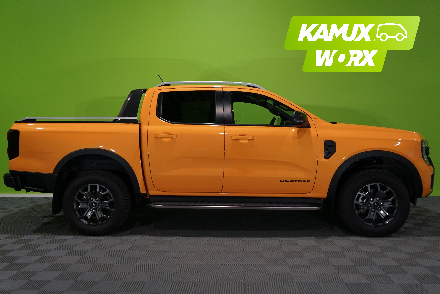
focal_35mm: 30
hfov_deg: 61.9
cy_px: 147
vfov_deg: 43.6
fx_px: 367
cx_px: 220
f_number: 4
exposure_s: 1/160
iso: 800
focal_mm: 30
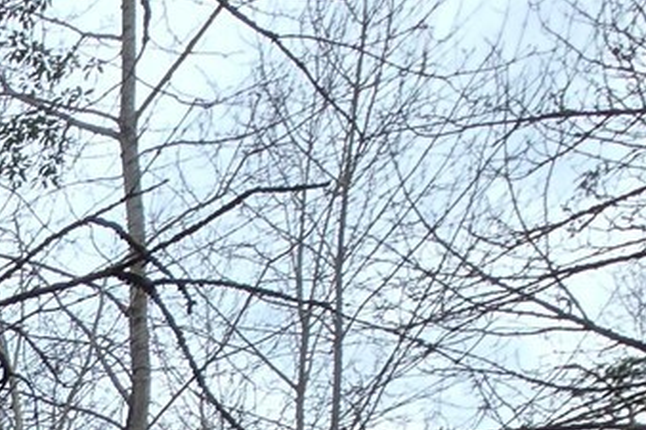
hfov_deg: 20.2
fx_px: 1148
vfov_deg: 13.7
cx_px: -573
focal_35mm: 64
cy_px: 1084
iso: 64
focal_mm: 2.2
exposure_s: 1/120
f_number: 2.2
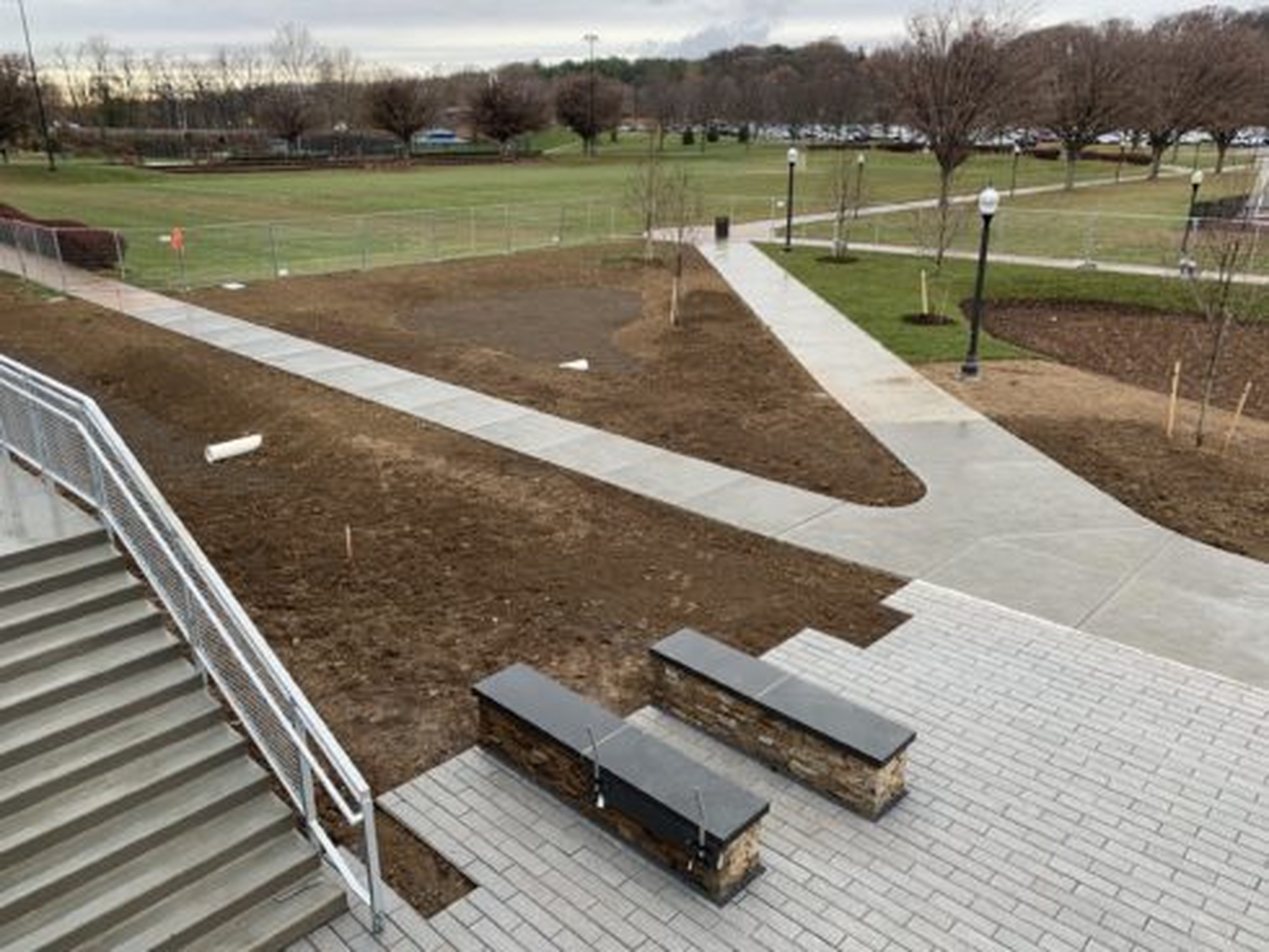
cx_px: 634
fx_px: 954
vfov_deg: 53.1
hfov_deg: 67.3
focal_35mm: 26
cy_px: 476
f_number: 1.8
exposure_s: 1/121
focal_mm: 4.25
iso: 50
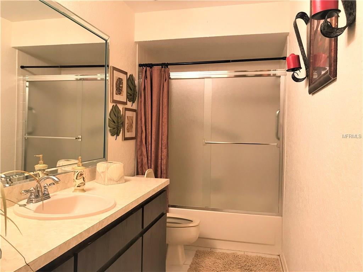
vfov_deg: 49.7
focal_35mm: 28
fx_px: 294
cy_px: 136
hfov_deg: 63.4
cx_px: 182
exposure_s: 1/17
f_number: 1.8
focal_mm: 3.99
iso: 40
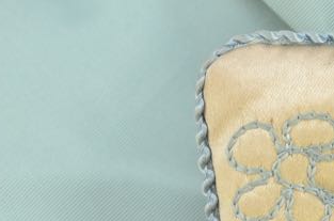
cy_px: 265
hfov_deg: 5.6
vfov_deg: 3.7
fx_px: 3406
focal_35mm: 368
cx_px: 434
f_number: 5.6
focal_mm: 60
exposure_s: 1/125
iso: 500
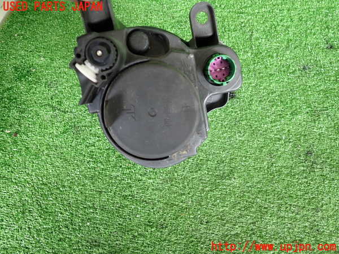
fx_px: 274
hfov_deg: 63.4
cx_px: 170
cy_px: 127
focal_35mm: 28
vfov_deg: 49.7
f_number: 2.2
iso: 200
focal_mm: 5.05
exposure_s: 1/40
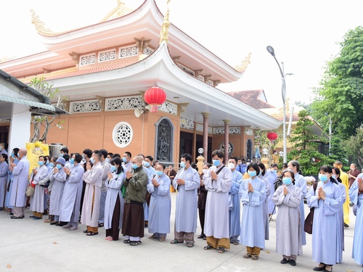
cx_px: 149
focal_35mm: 30
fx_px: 315
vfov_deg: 46.7
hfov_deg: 59.6
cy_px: 120
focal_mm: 24
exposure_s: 1/125
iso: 800
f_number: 9
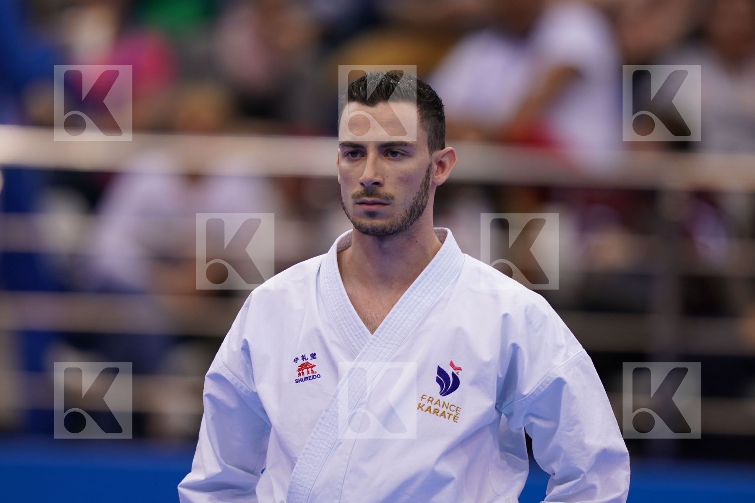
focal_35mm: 600
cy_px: 252
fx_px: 12582
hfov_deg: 3.4
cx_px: 378
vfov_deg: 2.3
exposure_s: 1/500
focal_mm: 400
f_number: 2.8
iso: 500
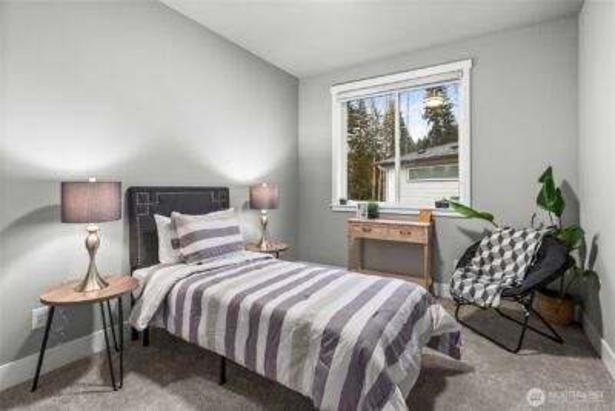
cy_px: 206
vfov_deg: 73.8
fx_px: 273
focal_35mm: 16
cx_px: 308
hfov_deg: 96.7
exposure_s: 1/3
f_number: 7.1
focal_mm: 16
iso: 1000
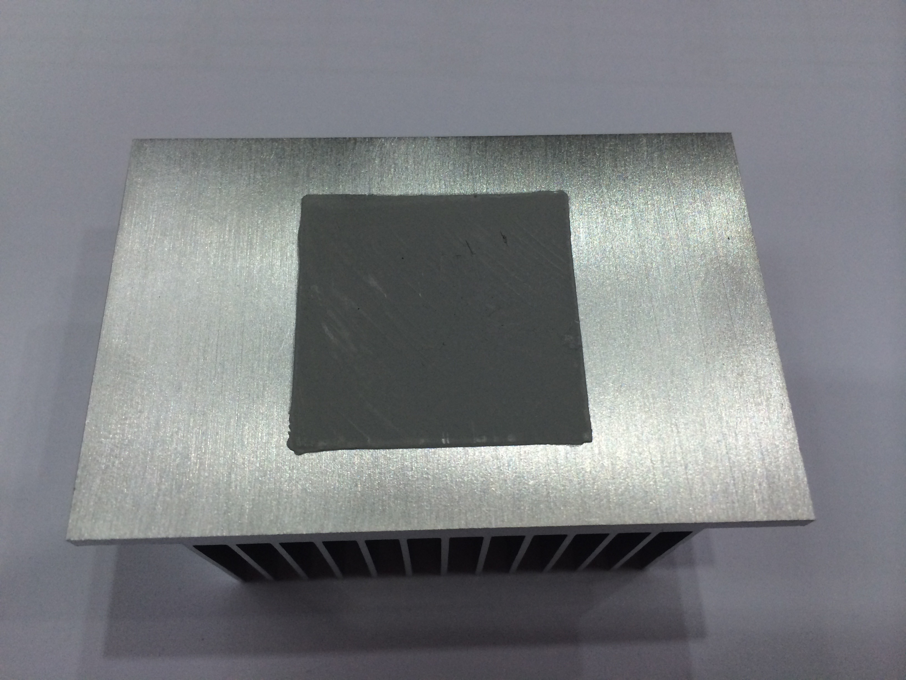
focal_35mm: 30
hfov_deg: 60.0
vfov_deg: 46.8
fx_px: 785
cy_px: 340
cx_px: 453
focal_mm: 4.12
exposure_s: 1/33
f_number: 2.2
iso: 50
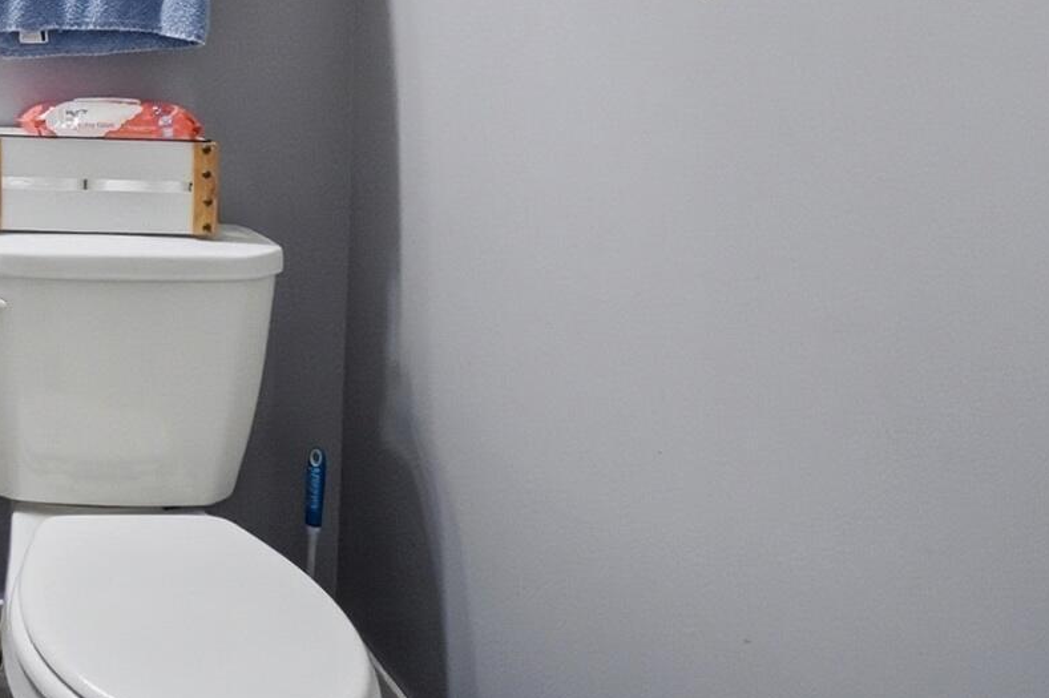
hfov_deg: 37.4
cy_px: -103
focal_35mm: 38
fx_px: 1107
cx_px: -231
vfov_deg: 30.6
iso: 125
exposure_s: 1/50
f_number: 5.6
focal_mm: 10
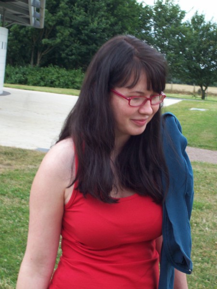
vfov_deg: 23.8
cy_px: 144
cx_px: 108
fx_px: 685
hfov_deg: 18.0
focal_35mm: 82
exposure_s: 1/125
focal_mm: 13.5
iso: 80
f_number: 4
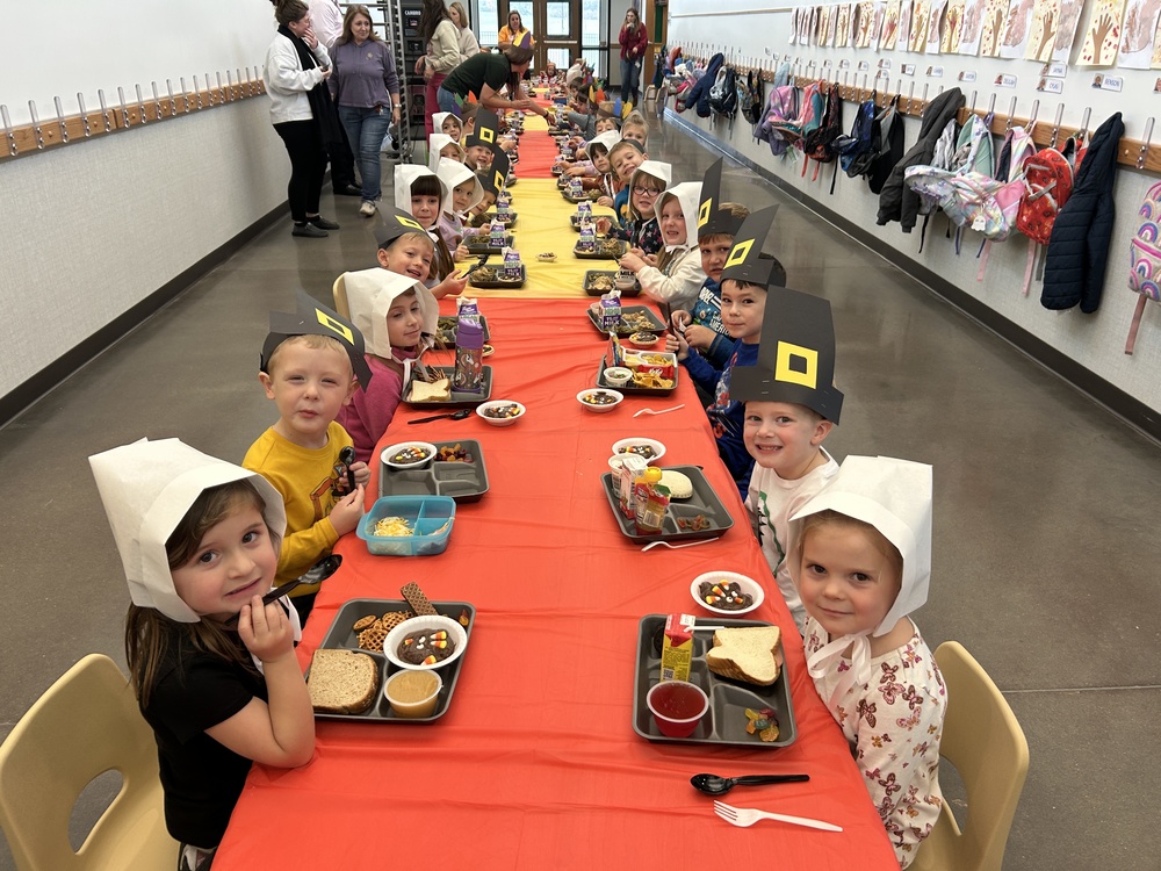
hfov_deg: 67.3
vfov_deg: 53.1
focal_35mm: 26
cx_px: 580
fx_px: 872
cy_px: 436
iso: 80
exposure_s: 1/60
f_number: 1.5
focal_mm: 5.7
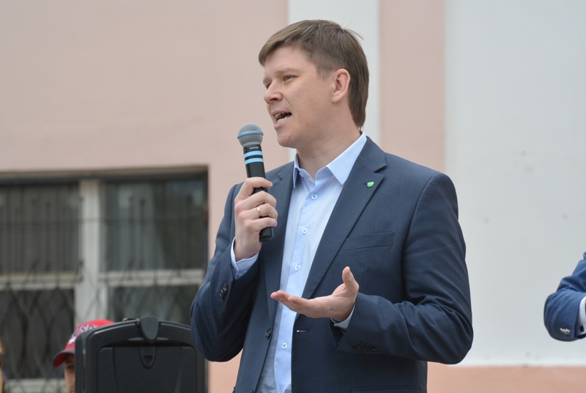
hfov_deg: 7.6
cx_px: 293
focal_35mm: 272
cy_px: 196
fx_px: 4434
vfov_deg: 5.1
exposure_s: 1/500
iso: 180
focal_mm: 100.9
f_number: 5.3
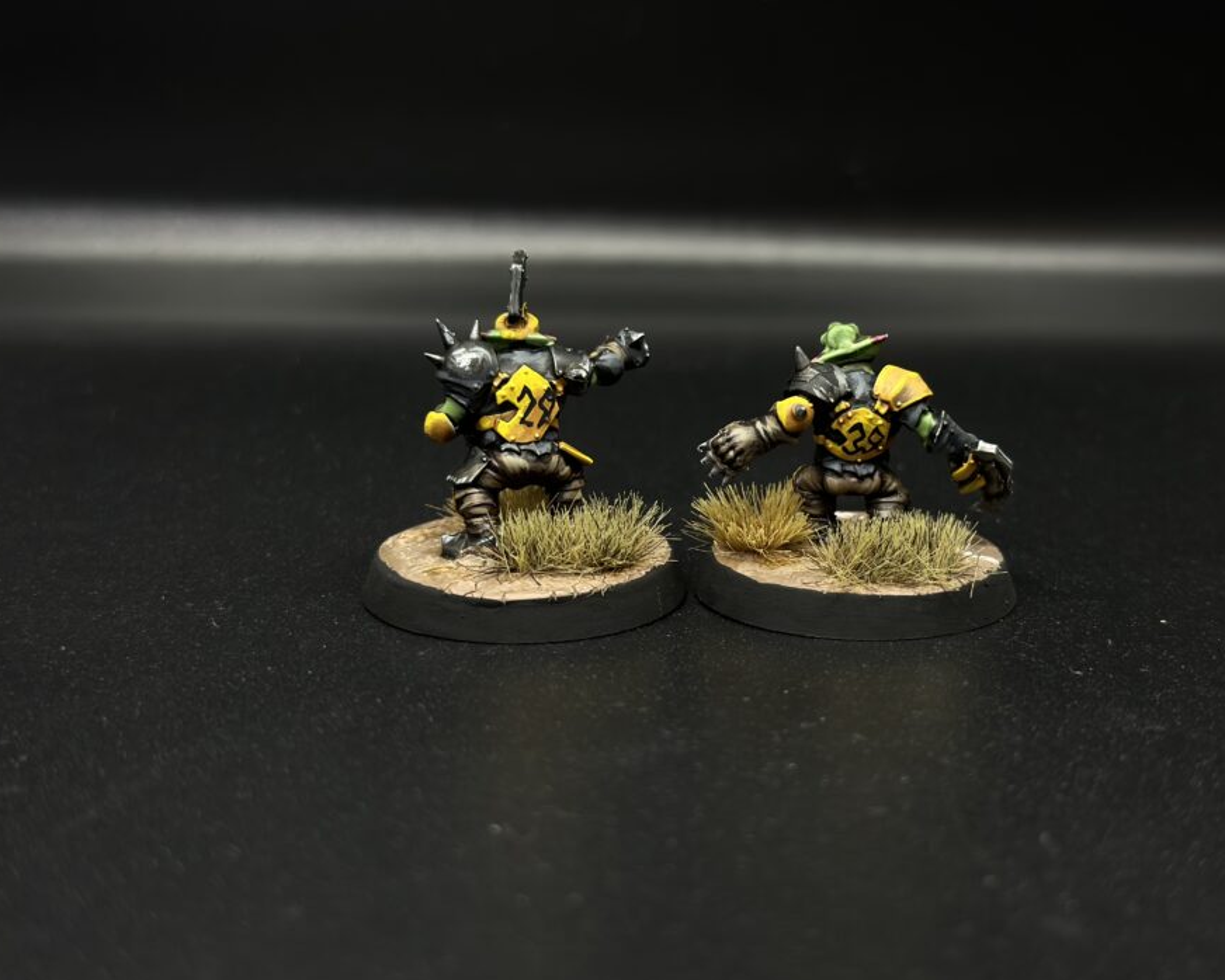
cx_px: 677
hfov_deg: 34.1
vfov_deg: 27.6
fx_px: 1994
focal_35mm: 55
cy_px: 482
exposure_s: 1/160
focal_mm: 6.86
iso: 80
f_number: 1.78
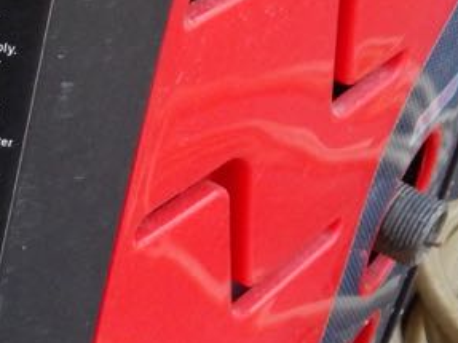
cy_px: 313
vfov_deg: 12.0
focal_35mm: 122
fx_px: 1613
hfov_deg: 14.5
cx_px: -329
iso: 400
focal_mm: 6.1
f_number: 3.3
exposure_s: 1/250
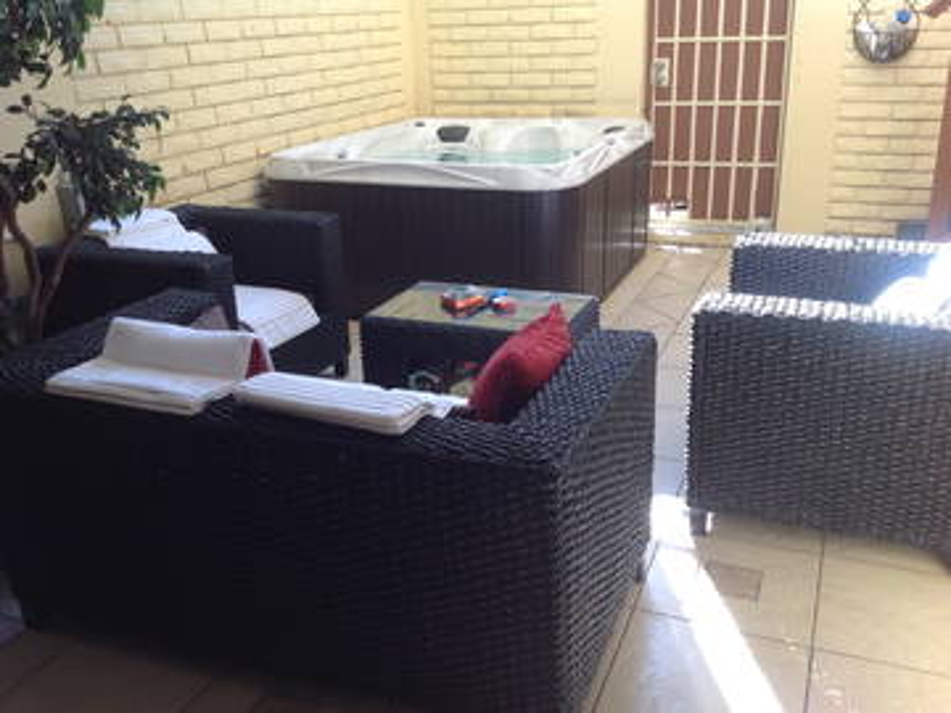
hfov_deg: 52.6
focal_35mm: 35
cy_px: 356
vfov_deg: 40.7
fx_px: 962
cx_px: 476
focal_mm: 4.28
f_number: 2.4
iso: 64
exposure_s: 1/120
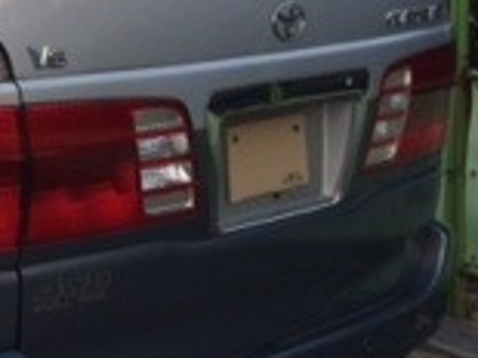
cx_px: -265
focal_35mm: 120
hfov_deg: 15.1
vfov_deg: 12.1
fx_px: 1656
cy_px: -31
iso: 32
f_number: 2.2
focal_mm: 4.15
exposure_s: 1/526
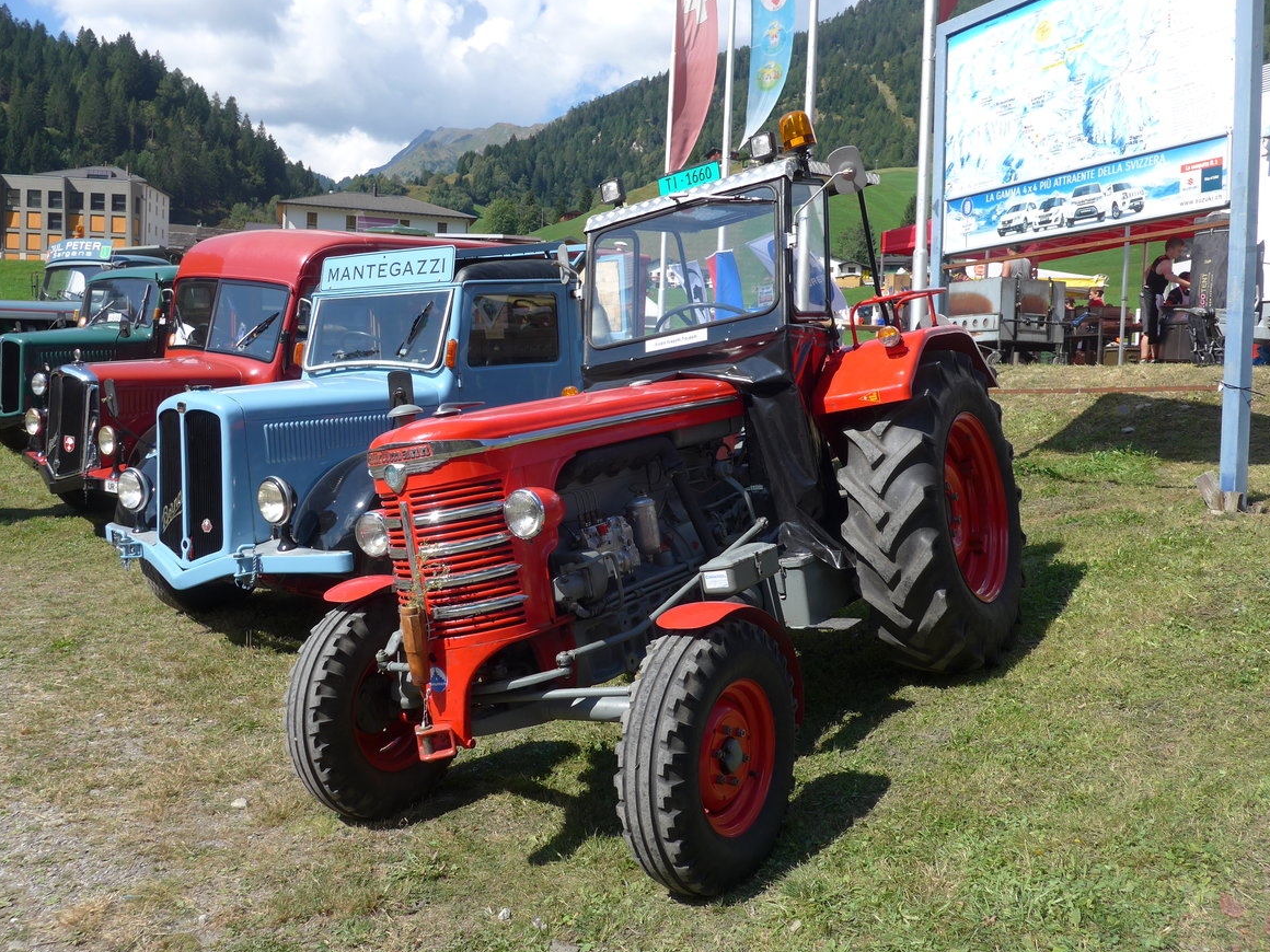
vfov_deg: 46.8
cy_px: 468
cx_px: 620
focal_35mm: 30
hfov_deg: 60.0
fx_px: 1101
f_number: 2.8
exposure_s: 1/1300
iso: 80
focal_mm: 6
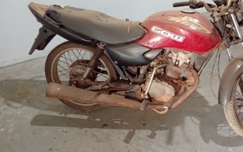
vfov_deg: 34.2
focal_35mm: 37
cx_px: 157
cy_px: 54
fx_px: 245
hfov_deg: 52.0
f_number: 1.8
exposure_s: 1/20
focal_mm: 4.15
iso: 771
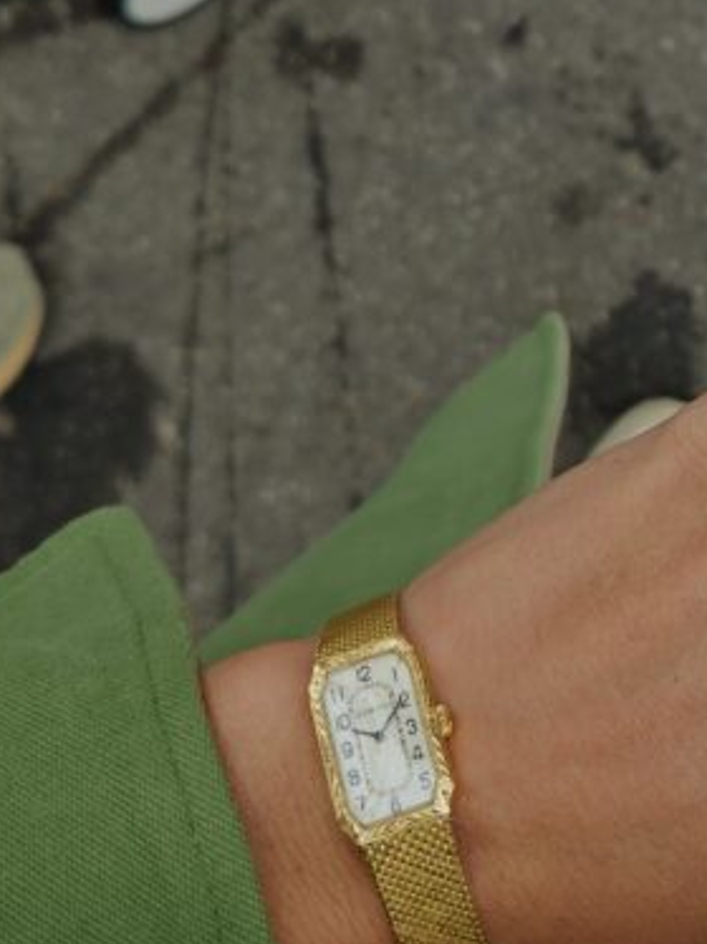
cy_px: 174
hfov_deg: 22.4
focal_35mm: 63
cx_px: 694
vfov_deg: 29.9
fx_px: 1718
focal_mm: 5.4
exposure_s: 1/207
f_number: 1.8
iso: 64
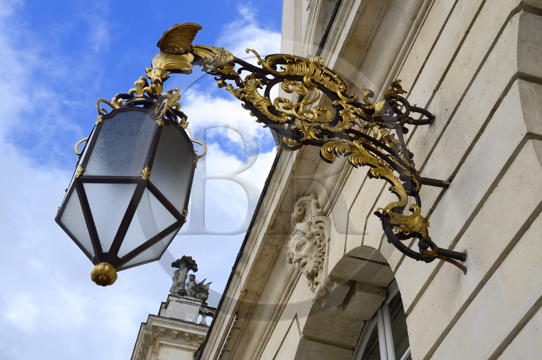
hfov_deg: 41.1
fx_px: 722
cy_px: 180
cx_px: 271
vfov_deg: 28.0
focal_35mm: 48
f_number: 10
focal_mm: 48
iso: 200
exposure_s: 1/160
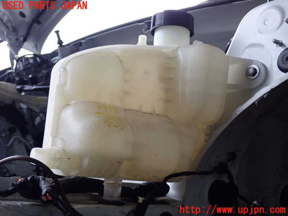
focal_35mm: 47
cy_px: 108
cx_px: 144
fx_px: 391
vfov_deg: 30.9
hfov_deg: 40.4
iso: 400
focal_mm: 8.4
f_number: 3.1
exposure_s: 1/125
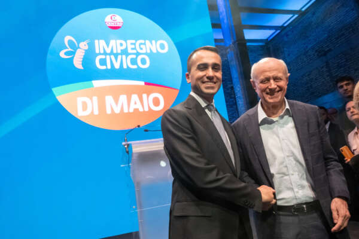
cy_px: 120
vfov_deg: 59.5
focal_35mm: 21
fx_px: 209
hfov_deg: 81.2
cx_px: 180
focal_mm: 14
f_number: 9
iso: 4000
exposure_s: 1/70
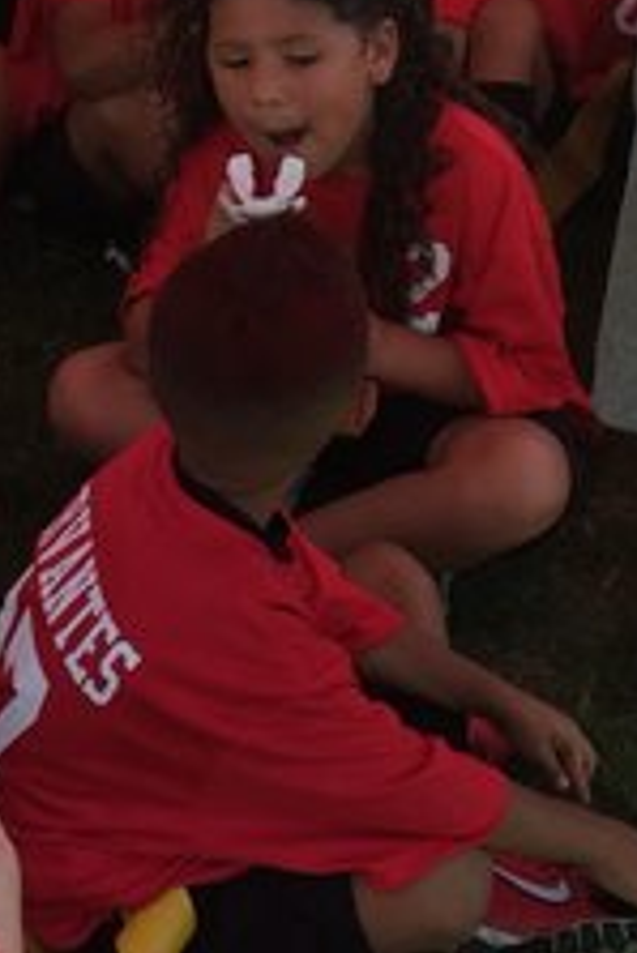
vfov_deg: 18.1
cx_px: 368
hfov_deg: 12.7
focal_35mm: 108
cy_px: -137
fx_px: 2862
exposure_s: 1/638
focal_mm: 4.15
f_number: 2.2
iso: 32
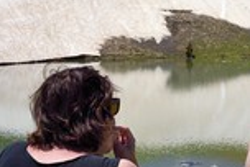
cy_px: 92
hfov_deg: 23.7
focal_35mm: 80
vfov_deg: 17.1
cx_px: 275
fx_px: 557
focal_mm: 29
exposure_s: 1/250
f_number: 14
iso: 200
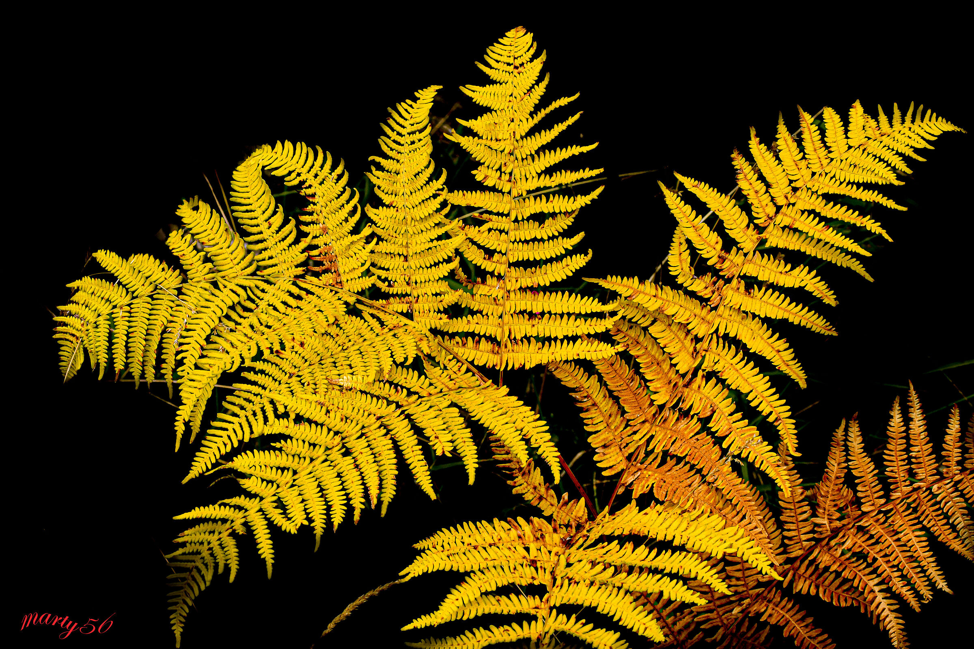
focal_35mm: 105
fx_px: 2841
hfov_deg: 19.5
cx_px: 487
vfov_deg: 13.0
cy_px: 324
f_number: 9
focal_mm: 70
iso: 1000
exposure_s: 1/1000
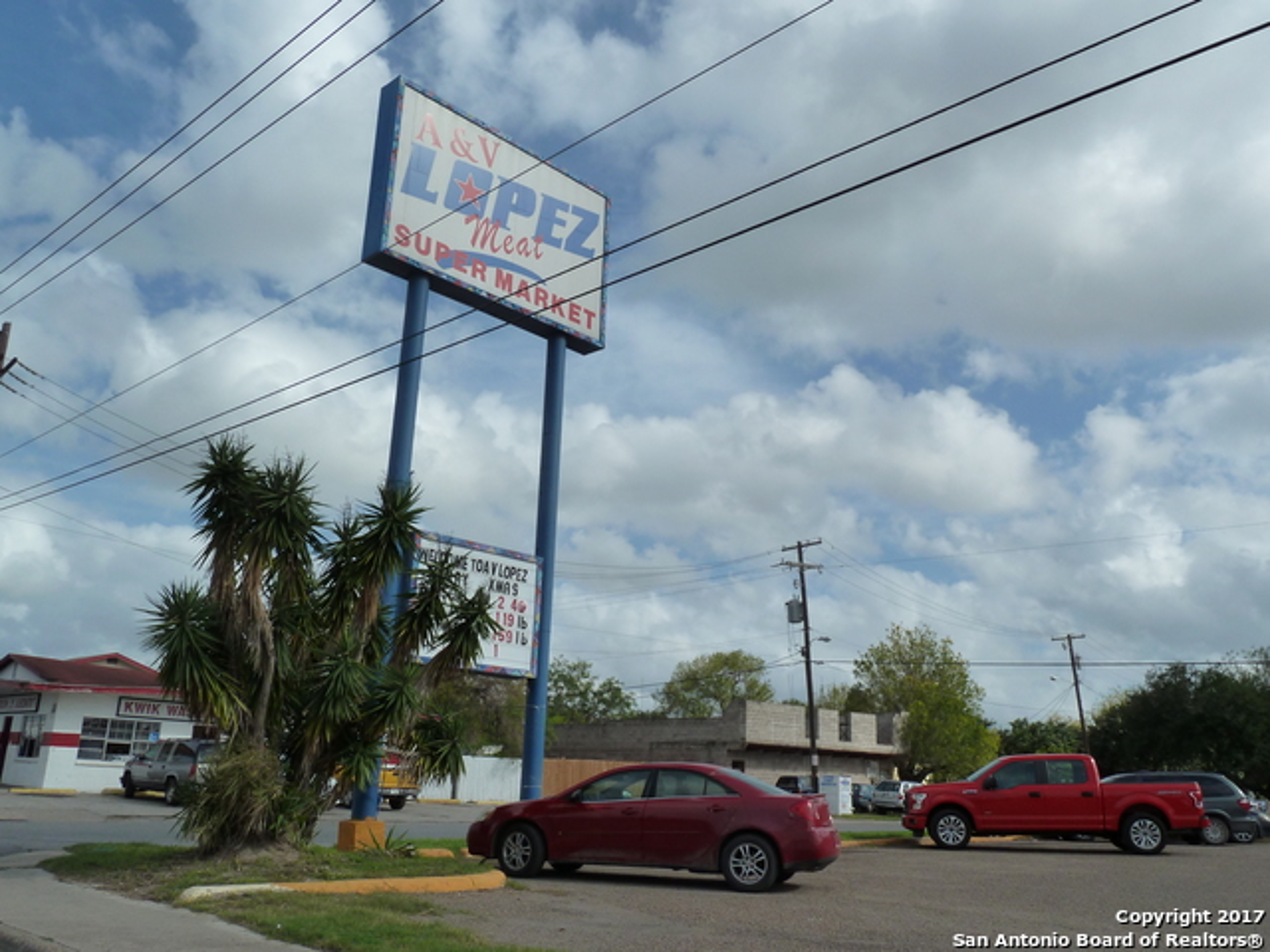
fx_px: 1064
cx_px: 635
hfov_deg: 61.7
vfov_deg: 48.2
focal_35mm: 29
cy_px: 476
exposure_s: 1/800
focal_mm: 4.7
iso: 125
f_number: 5.6
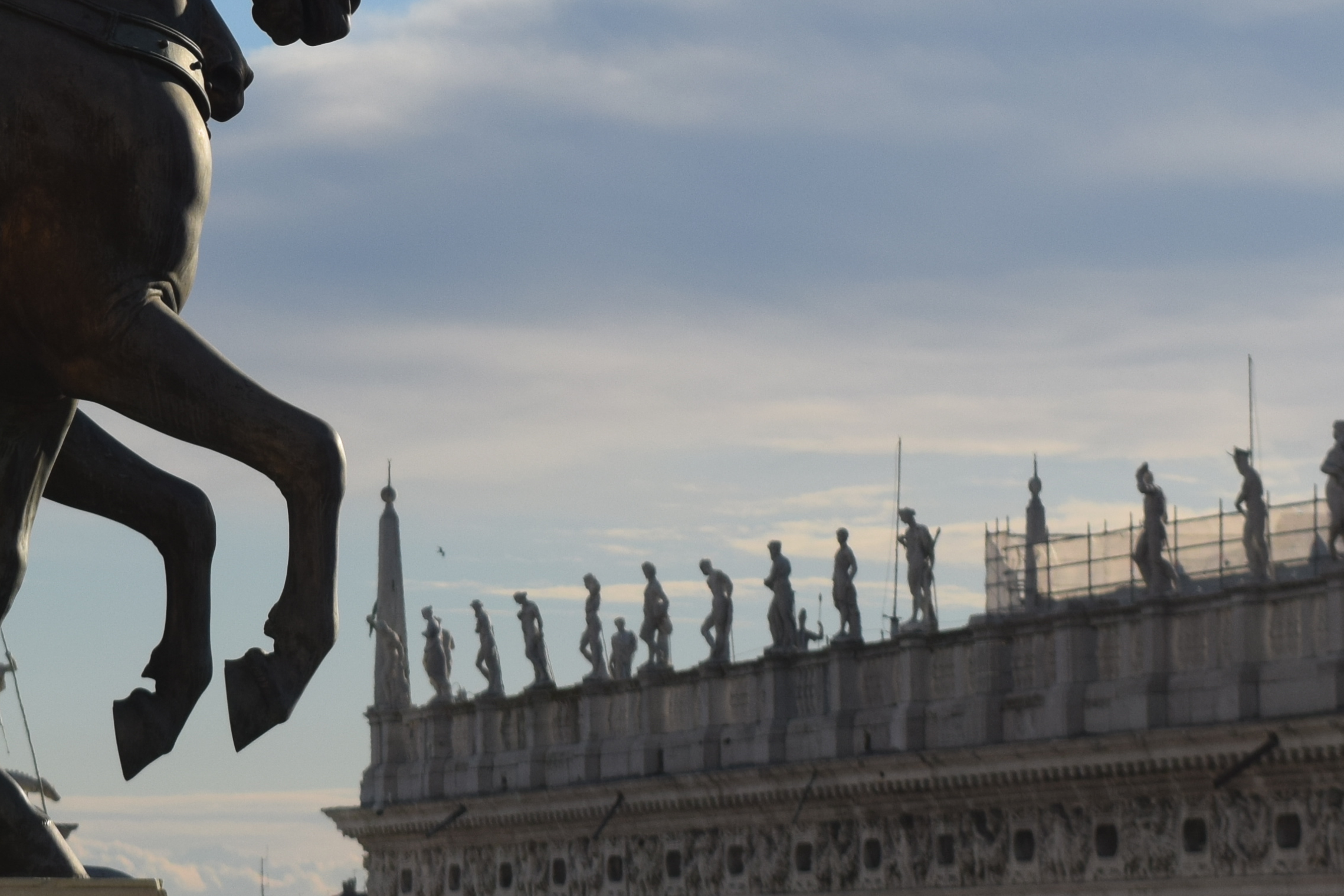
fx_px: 8113
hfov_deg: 9.5
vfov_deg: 6.3
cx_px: 628
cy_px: -78
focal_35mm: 217
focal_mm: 55
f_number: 10
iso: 200
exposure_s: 1/400
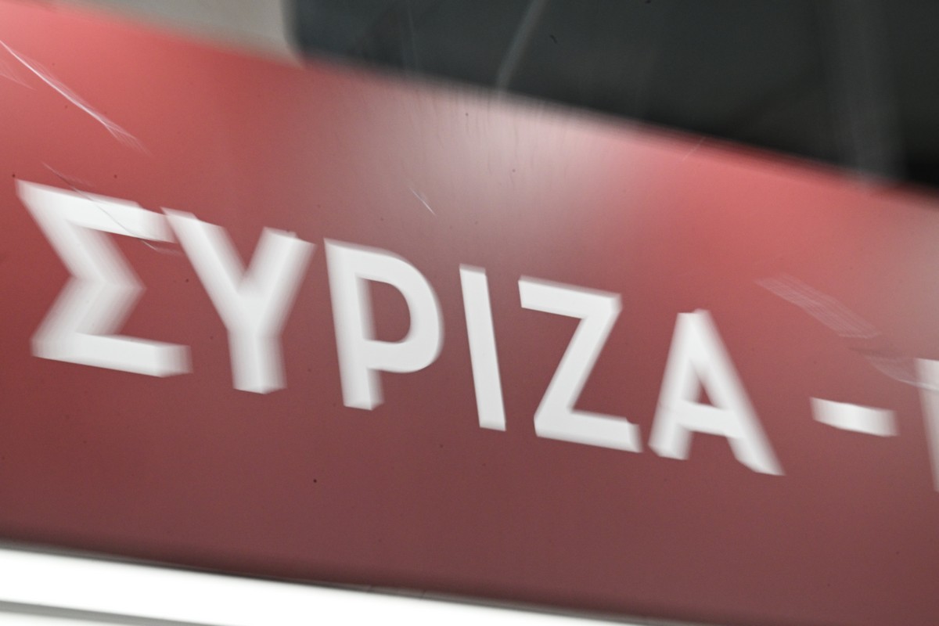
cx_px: 470
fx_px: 4955
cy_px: 313
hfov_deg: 10.8
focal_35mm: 190
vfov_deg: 7.2
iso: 3200
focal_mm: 190
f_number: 22
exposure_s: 1/13
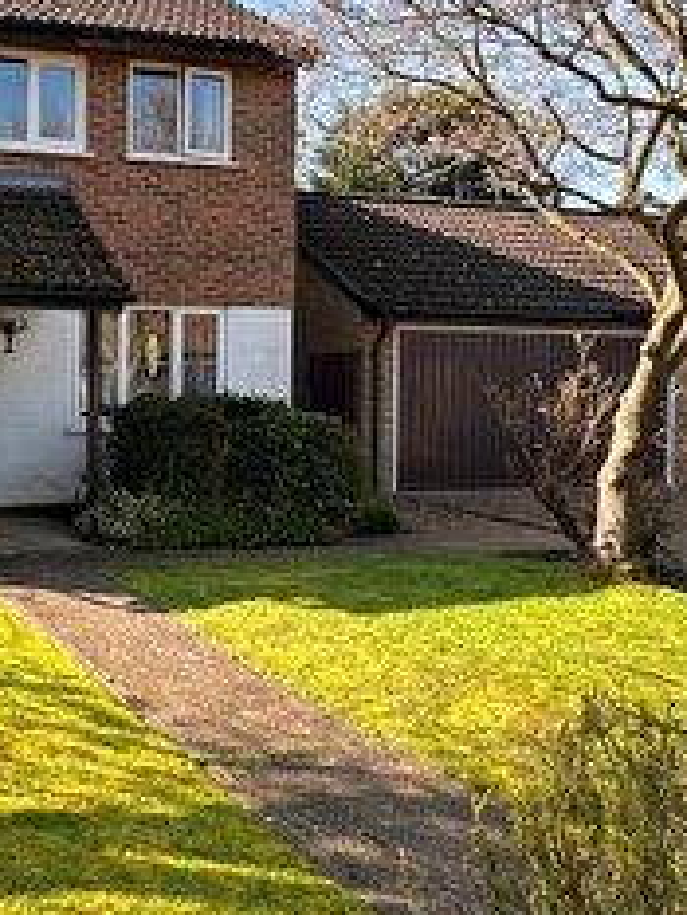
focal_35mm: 42
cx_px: 31
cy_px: 399
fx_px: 1110
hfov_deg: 32.2
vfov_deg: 44.7
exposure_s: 1/363
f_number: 2.2
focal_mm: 2.22
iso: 40
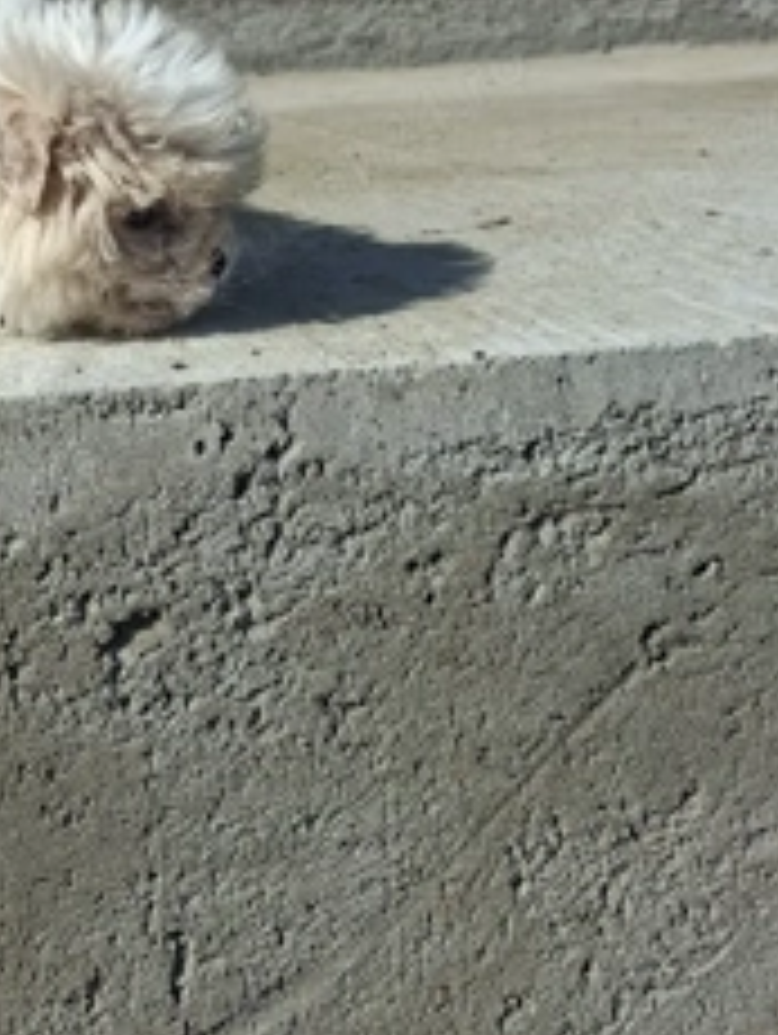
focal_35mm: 40
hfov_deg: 34.6
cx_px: 121
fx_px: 1196
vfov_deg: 44.5
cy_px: 207
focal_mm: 5.54
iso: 50
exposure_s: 1/2500
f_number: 1.8
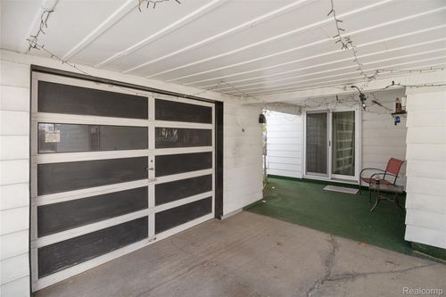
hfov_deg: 61.9
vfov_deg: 43.6
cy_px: 148
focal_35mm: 30
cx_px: 223
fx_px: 372
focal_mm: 30
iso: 320
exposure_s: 1/160
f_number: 9
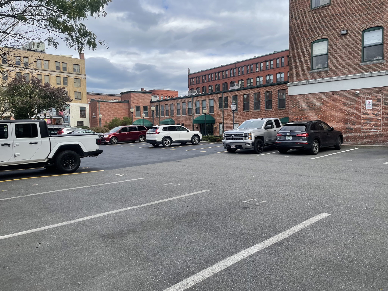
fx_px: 291
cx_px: 194
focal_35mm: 26
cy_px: 146
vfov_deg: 53.1
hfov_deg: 67.3
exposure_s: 1/1195
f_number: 1.6
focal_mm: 4.2
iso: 32
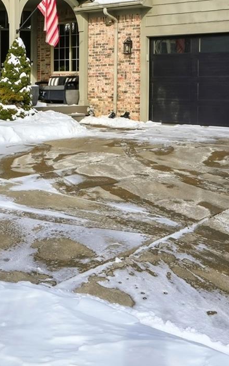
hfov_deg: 23.0
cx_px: 63
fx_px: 559
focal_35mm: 56
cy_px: 92
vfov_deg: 35.5
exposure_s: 1/8000
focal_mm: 19
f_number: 8
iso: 400
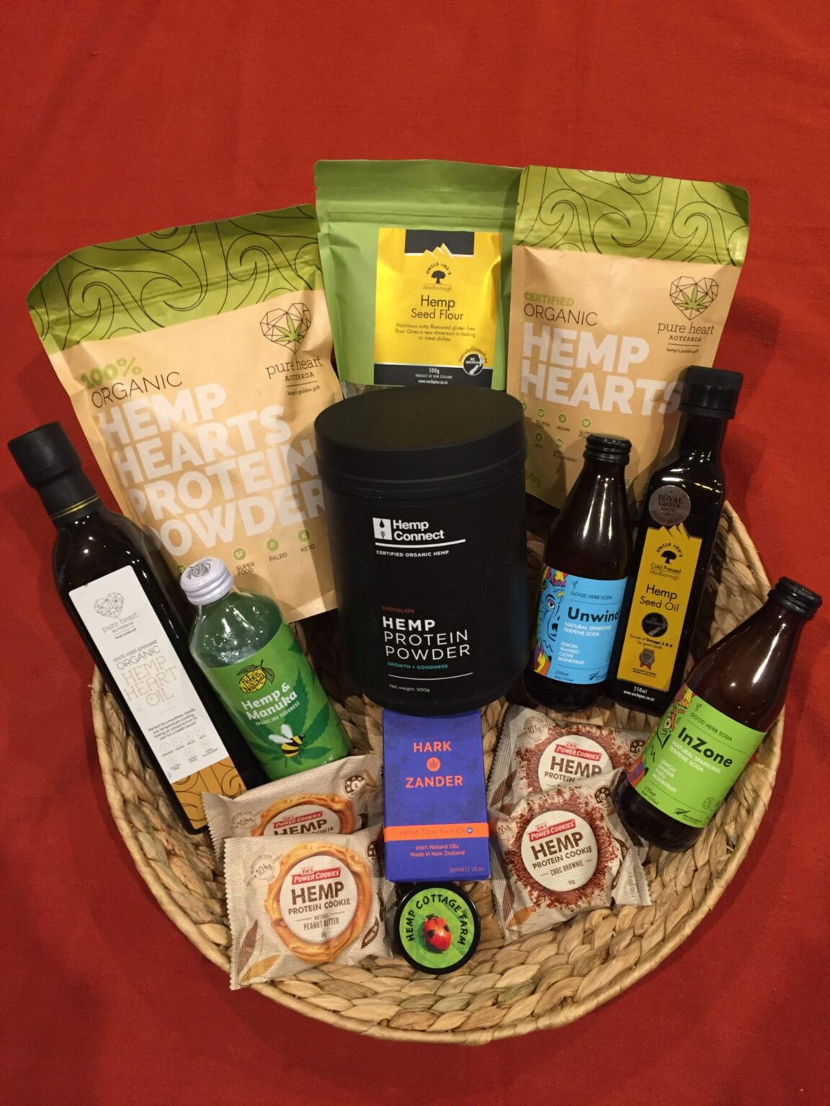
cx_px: 415
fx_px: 927
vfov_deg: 61.7
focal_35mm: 29
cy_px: 553
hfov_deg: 48.2
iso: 160
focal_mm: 4.15
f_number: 2.2
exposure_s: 1/33
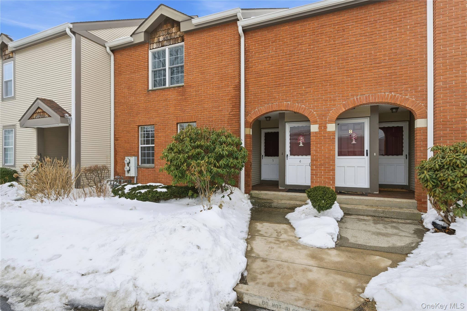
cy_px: 156
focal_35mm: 18
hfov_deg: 90.0
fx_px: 233
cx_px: 234
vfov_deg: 67.4
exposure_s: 1/5000
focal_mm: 18
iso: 500
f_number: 9
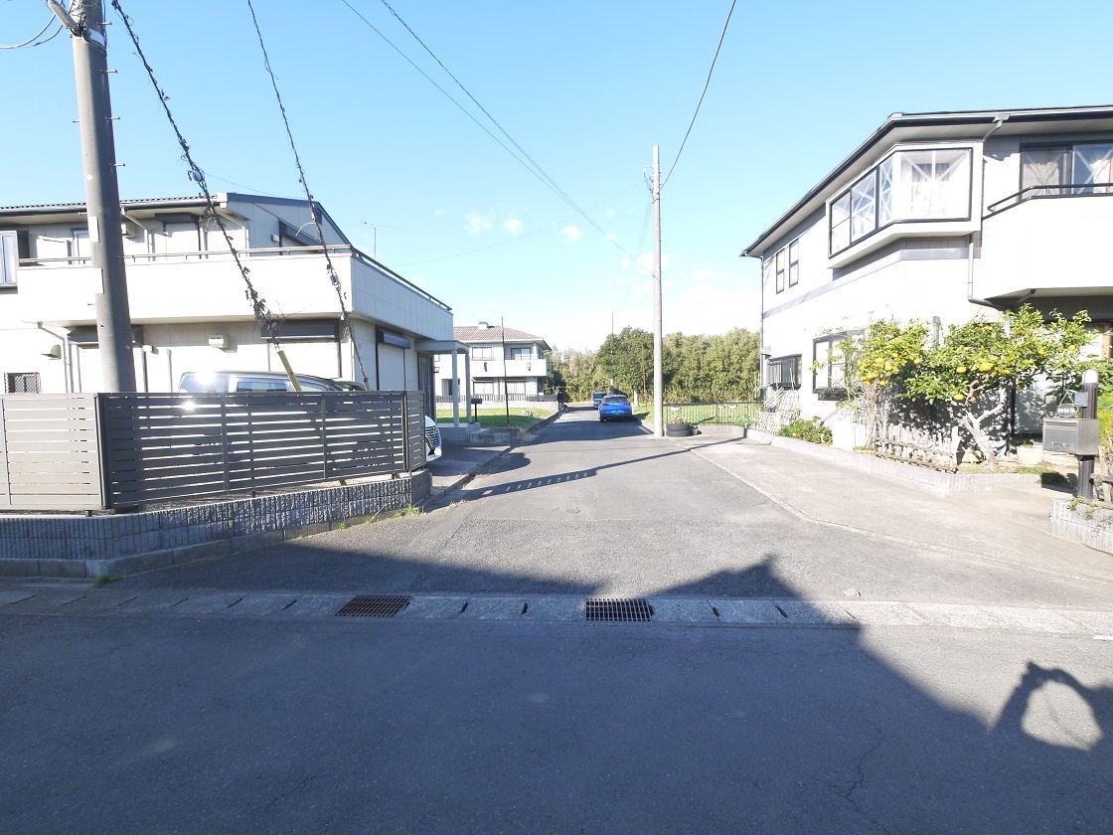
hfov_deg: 102.1
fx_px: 450
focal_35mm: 14
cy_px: 418
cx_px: 556
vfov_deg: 85.7
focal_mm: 7
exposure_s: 1/200
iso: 160
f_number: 5.6
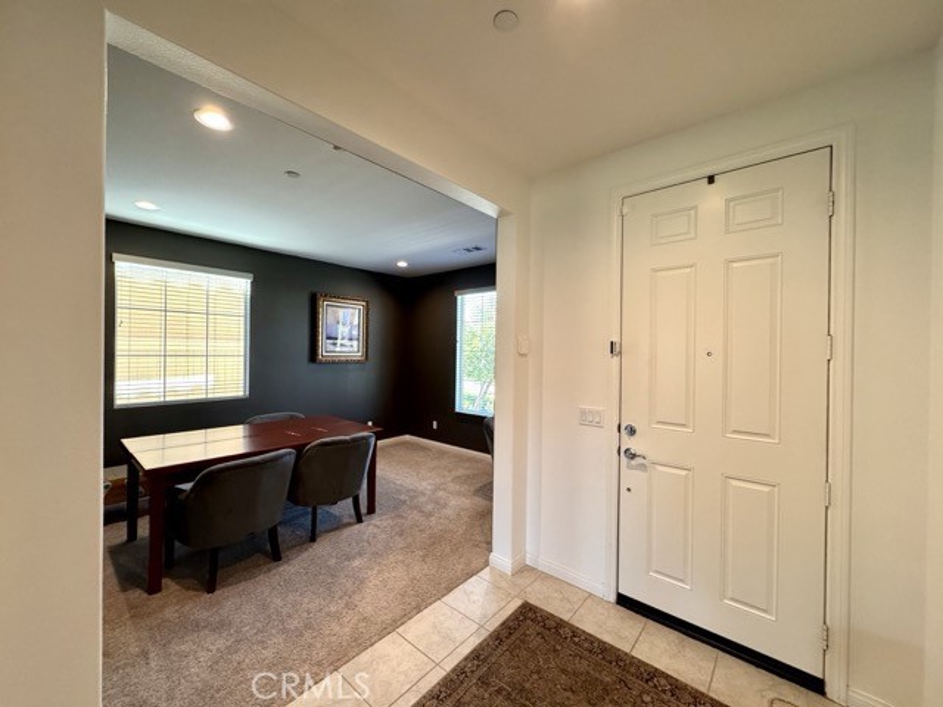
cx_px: 472
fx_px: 381
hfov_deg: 102.1
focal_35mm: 14
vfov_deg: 85.7
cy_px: 354
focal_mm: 2.22
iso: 320
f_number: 2.2
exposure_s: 1/120
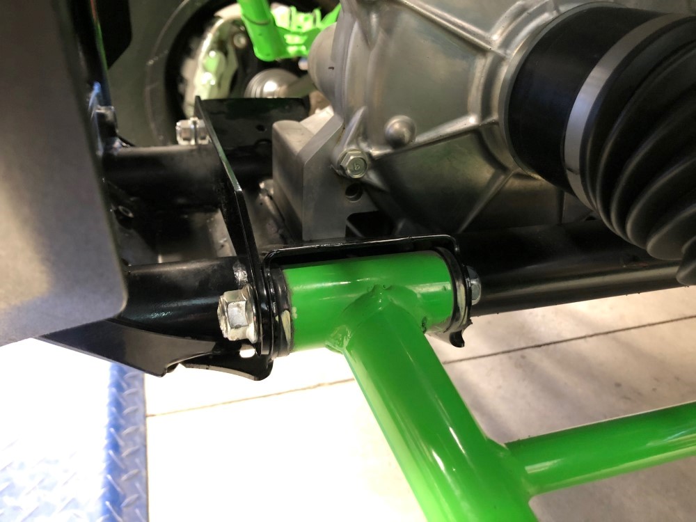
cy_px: 261
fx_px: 563
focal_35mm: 28
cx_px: 348
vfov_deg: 49.7
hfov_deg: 63.4
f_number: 1.8
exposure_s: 1/7
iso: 100
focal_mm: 3.99
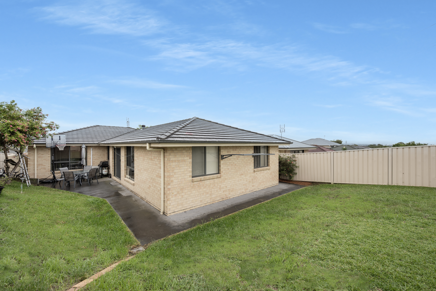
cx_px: 218
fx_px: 176
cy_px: 146
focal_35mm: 14
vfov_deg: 79.2
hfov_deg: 102.3
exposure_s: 1/30
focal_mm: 14.5
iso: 160
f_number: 11
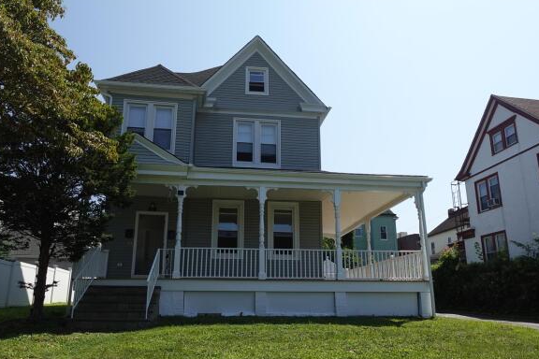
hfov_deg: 71.4
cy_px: 217
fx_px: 374
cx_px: 251
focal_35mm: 25
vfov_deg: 50.9
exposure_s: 1/4000
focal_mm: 7.6
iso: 125
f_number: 2
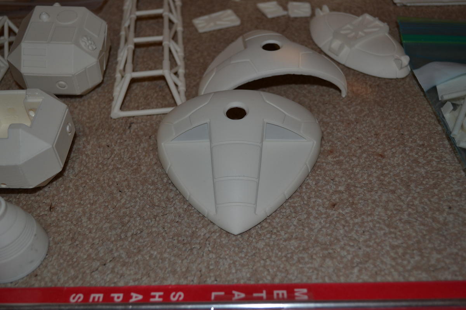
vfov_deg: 34.2
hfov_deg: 49.6
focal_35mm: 39
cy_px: 155
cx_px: 233
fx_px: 505
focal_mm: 26
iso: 220
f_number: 4.2
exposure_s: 1/60
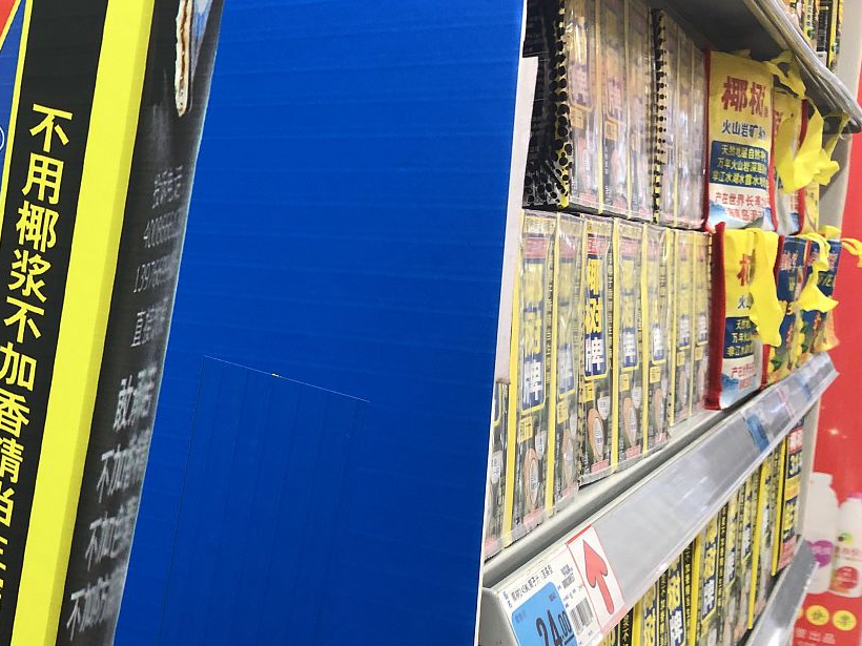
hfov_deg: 44.9
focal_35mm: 41
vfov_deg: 35.1
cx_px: 264
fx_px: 1021
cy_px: 371
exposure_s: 1/24
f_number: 1.8
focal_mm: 3.99
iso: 40
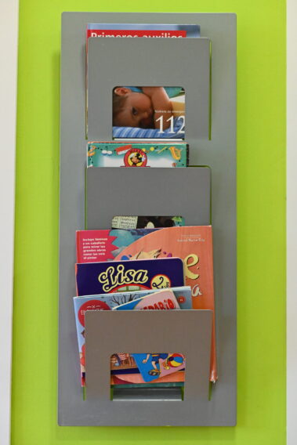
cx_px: 148
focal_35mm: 75
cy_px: 222
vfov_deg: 27.0
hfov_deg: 18.2
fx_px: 927
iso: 5000
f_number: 7.1
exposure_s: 1/200
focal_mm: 50
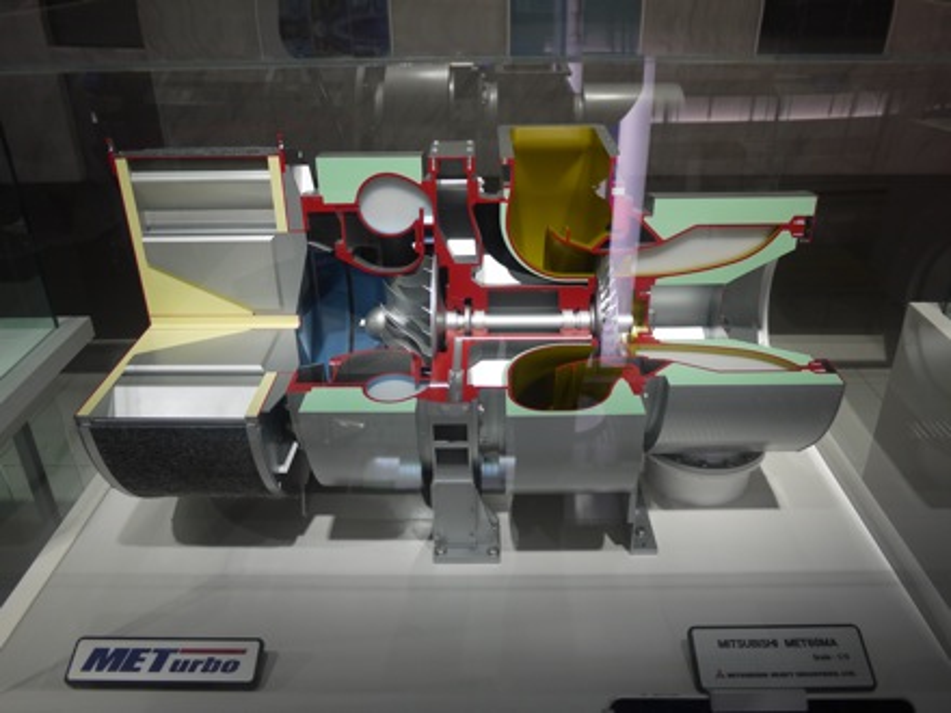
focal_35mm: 28
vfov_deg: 49.7
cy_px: 356
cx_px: 476
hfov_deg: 63.4
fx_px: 769
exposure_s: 1/80
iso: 100
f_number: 2.5
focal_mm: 14
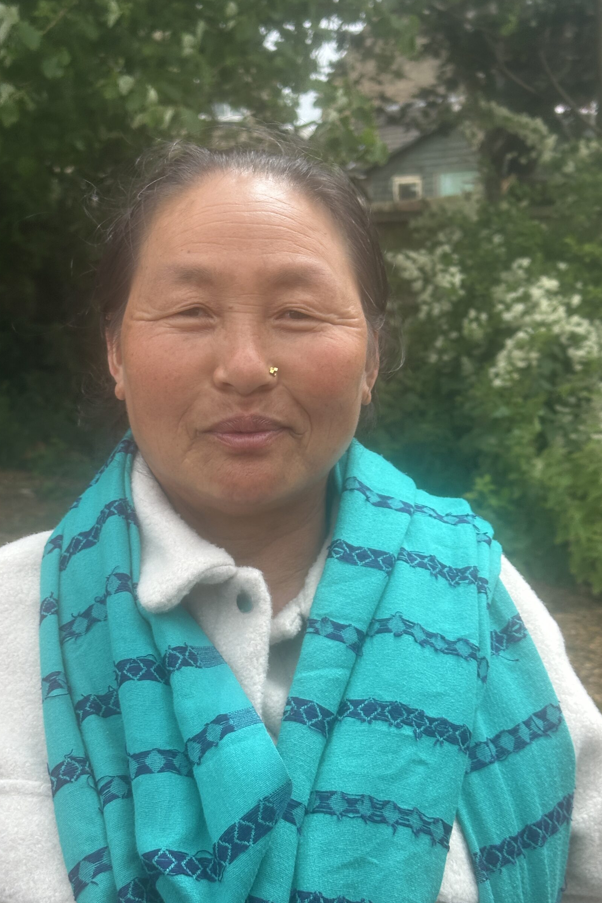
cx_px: 265
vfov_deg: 37.5
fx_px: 1329
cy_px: 446
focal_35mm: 53
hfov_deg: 25.5
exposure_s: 1/1199
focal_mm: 6.86
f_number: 1.78
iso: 64
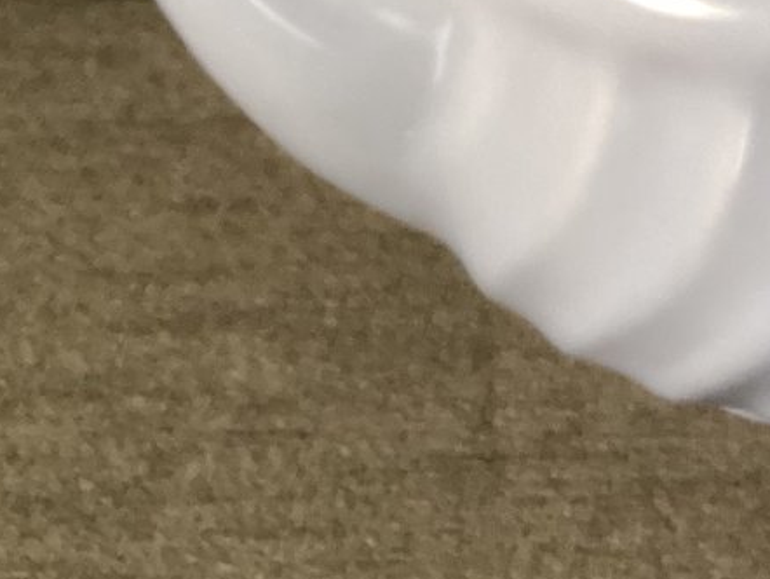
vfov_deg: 13.5
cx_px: 1196
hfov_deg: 16.6
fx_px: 2359
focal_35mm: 106
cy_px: -149
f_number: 2.4
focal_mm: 3.3
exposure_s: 1/60
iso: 320
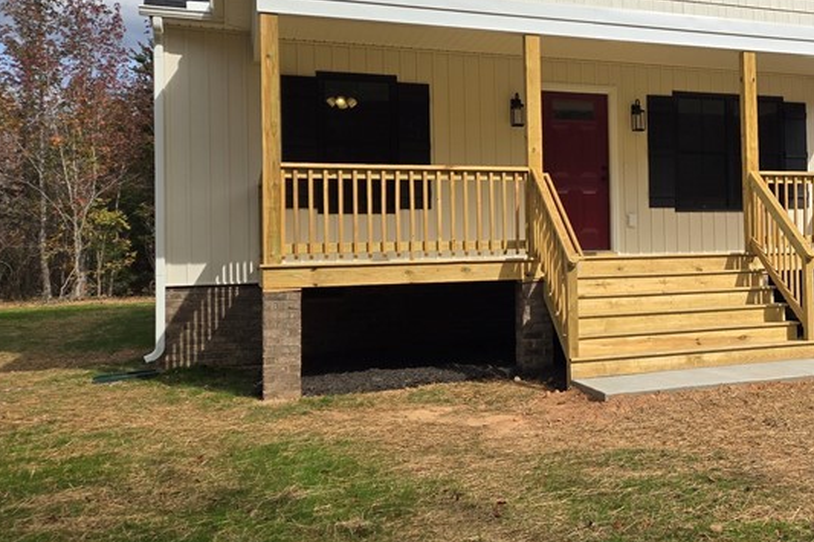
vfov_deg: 29.2
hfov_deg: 39.0
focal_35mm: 46
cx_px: 767
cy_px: 223
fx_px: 1040
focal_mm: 5.4
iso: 25
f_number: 1.8
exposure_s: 1/2122
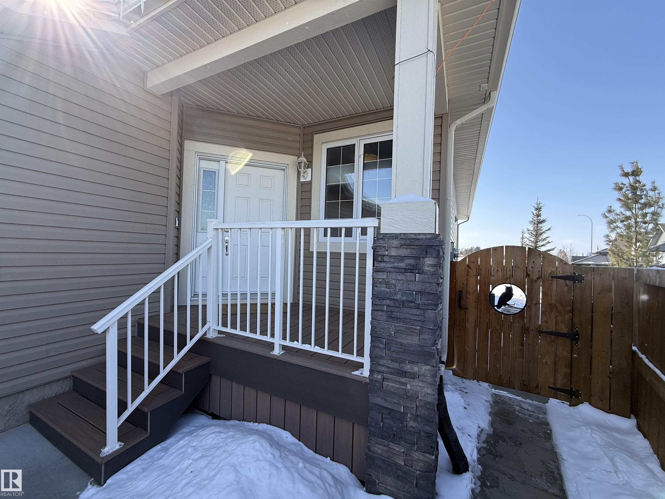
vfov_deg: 85.7
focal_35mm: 14
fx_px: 269
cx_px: 332
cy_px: 250
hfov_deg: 102.1
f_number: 2.2
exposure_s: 1/717
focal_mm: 2.22
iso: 50
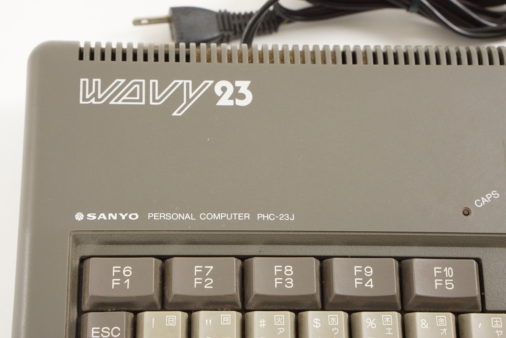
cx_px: 253
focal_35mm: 75
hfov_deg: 27.0
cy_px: 169
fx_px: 1054
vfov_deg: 18.2
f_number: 7.1
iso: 1600
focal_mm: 50
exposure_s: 1/60
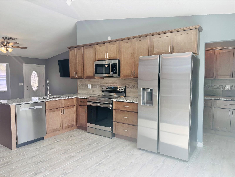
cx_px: 118
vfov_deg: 56.8
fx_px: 163
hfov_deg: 71.6
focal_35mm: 24
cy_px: 88
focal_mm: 6.76
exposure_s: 1/213
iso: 64
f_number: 1.78
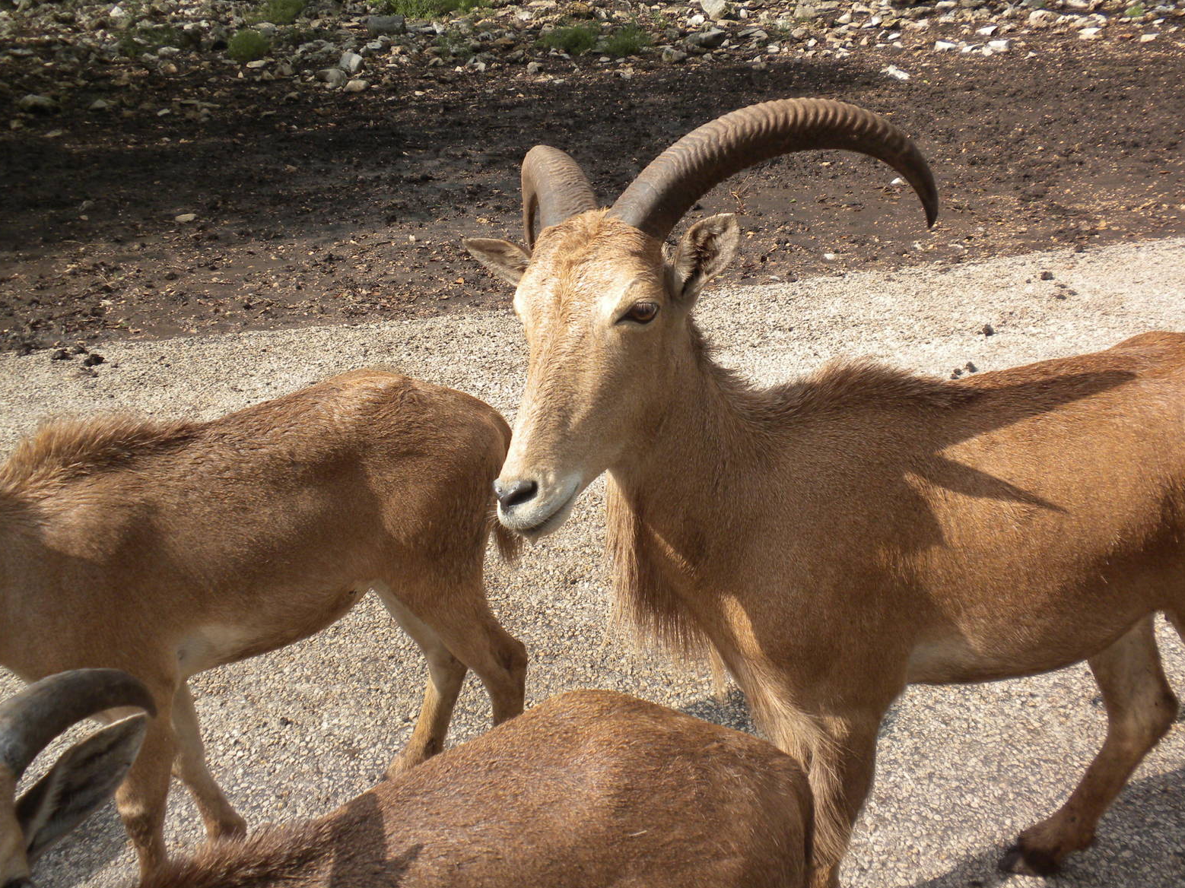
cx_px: 586
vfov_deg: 37.7
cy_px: 449
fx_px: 1301
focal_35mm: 38
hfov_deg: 49.0
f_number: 3.5
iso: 64
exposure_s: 1/540
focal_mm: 6.6
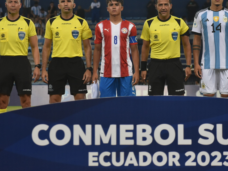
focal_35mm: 259
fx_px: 1706
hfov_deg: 7.6
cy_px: 64
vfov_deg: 5.7
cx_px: 139
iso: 800
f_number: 4.8
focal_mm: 110
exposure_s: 1/400
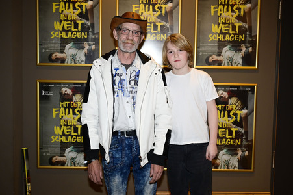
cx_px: 146
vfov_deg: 42.3
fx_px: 252
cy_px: 98
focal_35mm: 31
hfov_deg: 60.3
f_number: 5
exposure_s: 1/200
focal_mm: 31
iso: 1250
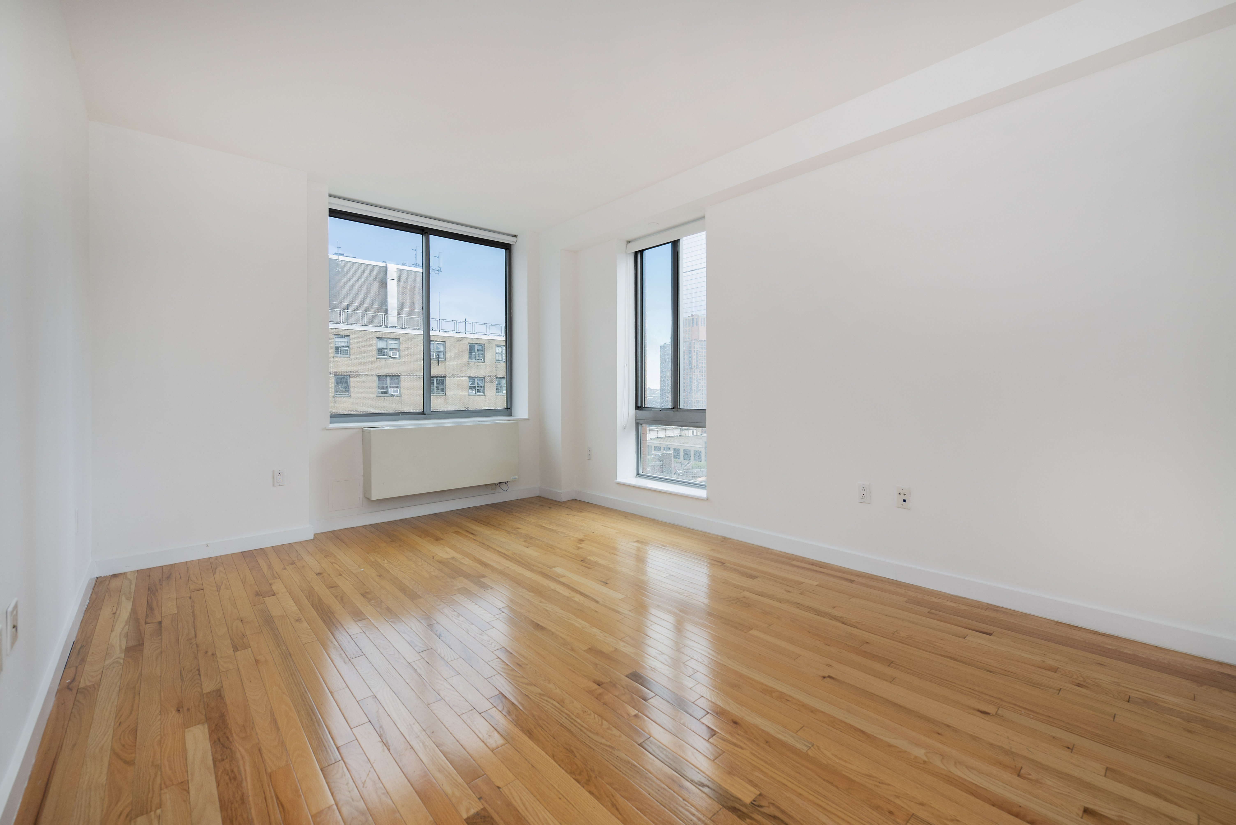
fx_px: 515
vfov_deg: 77.4
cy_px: 412
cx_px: 618
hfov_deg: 100.4
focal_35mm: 15
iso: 320
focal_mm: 15
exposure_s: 1/30
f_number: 8
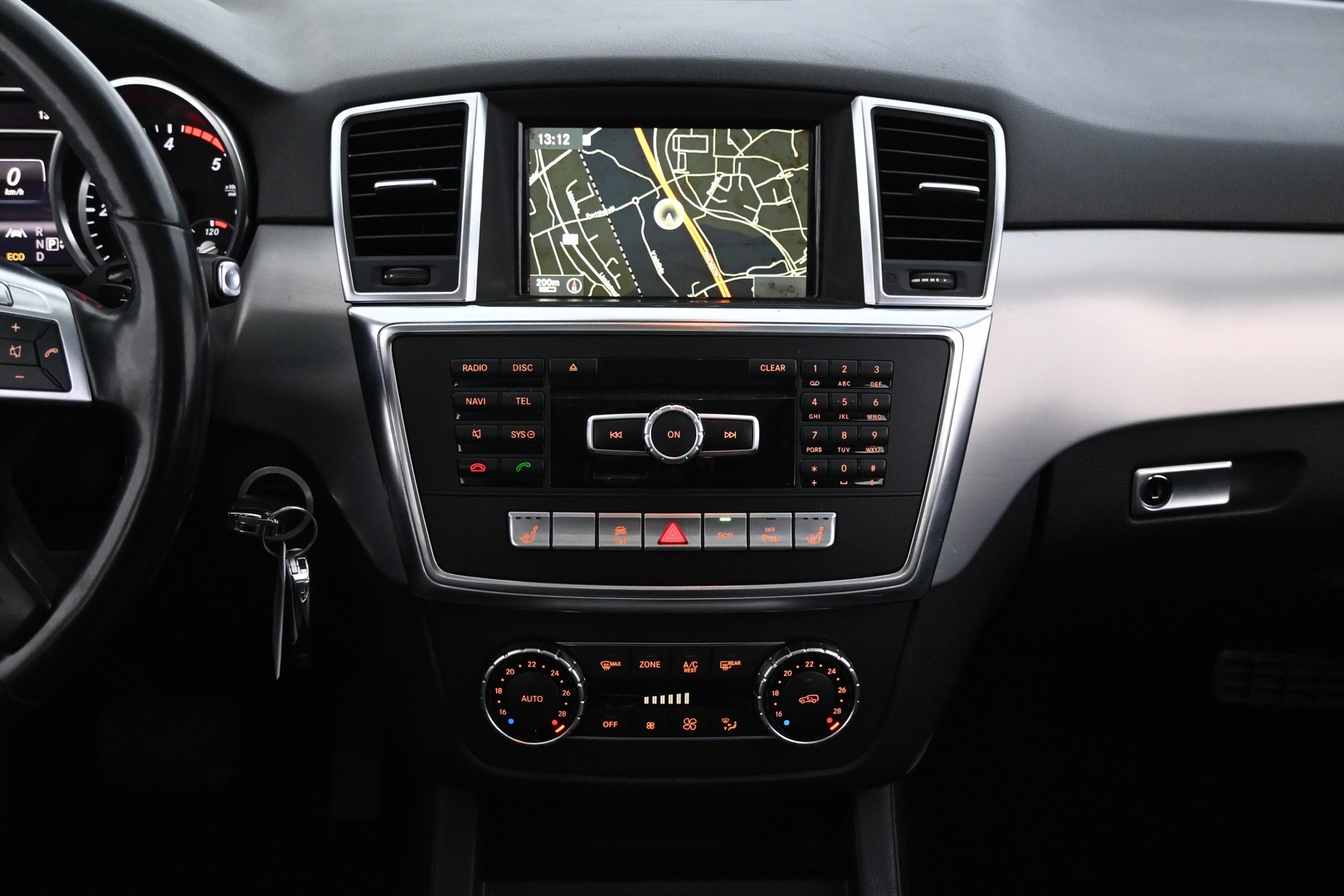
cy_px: 448
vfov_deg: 35.5
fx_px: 1400
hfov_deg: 51.3
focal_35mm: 38
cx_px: 672
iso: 4000
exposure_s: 1/40
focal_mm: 25
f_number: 4.2
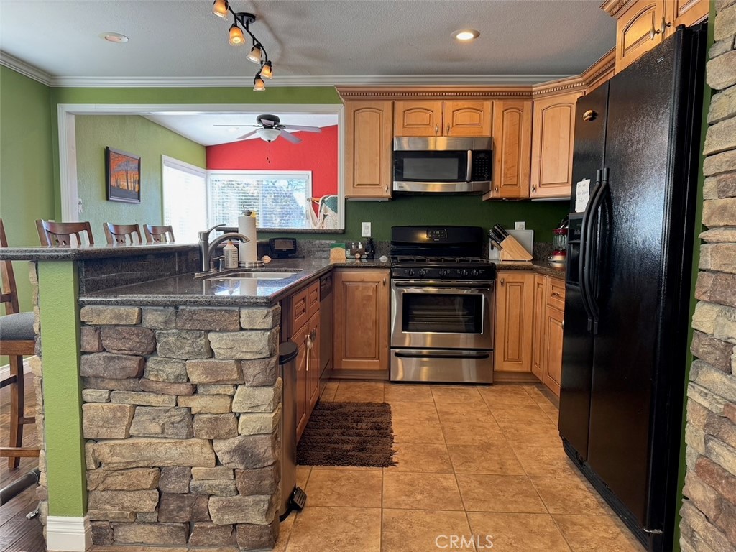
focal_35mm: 24
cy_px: 276
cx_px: 368
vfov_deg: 56.8
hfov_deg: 71.6
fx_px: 510
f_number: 1.78
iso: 200
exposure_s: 1/120
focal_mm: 6.76
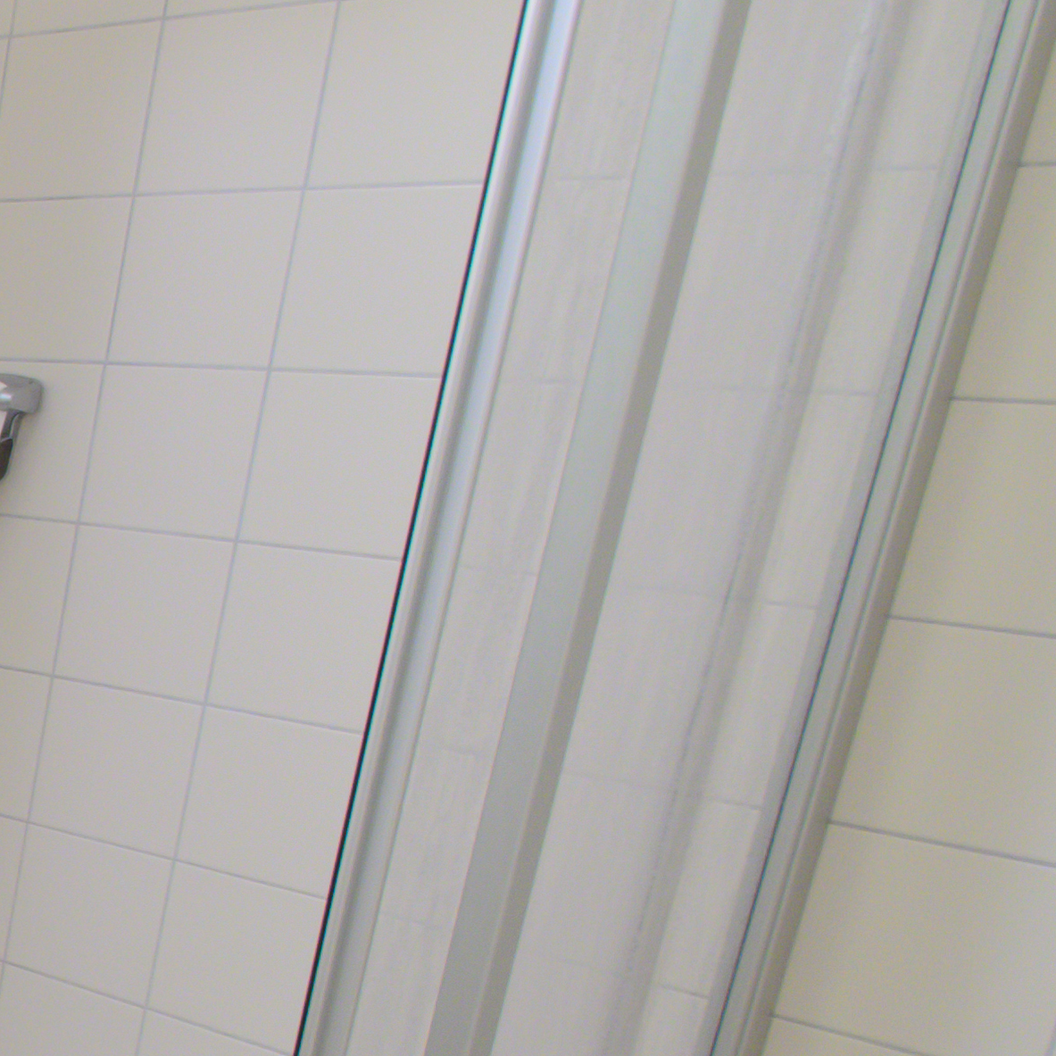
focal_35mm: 53
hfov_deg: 19.6
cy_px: 773
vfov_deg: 31.7
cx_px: -1011
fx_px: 1829
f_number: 8
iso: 400
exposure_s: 1/13
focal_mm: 10
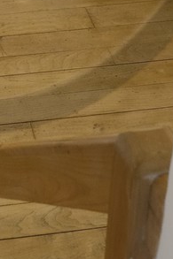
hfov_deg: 10.3
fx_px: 945
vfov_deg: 14.5
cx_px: -39
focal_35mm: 131
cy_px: -141
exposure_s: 1/15
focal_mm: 24
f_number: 7.1
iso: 1600
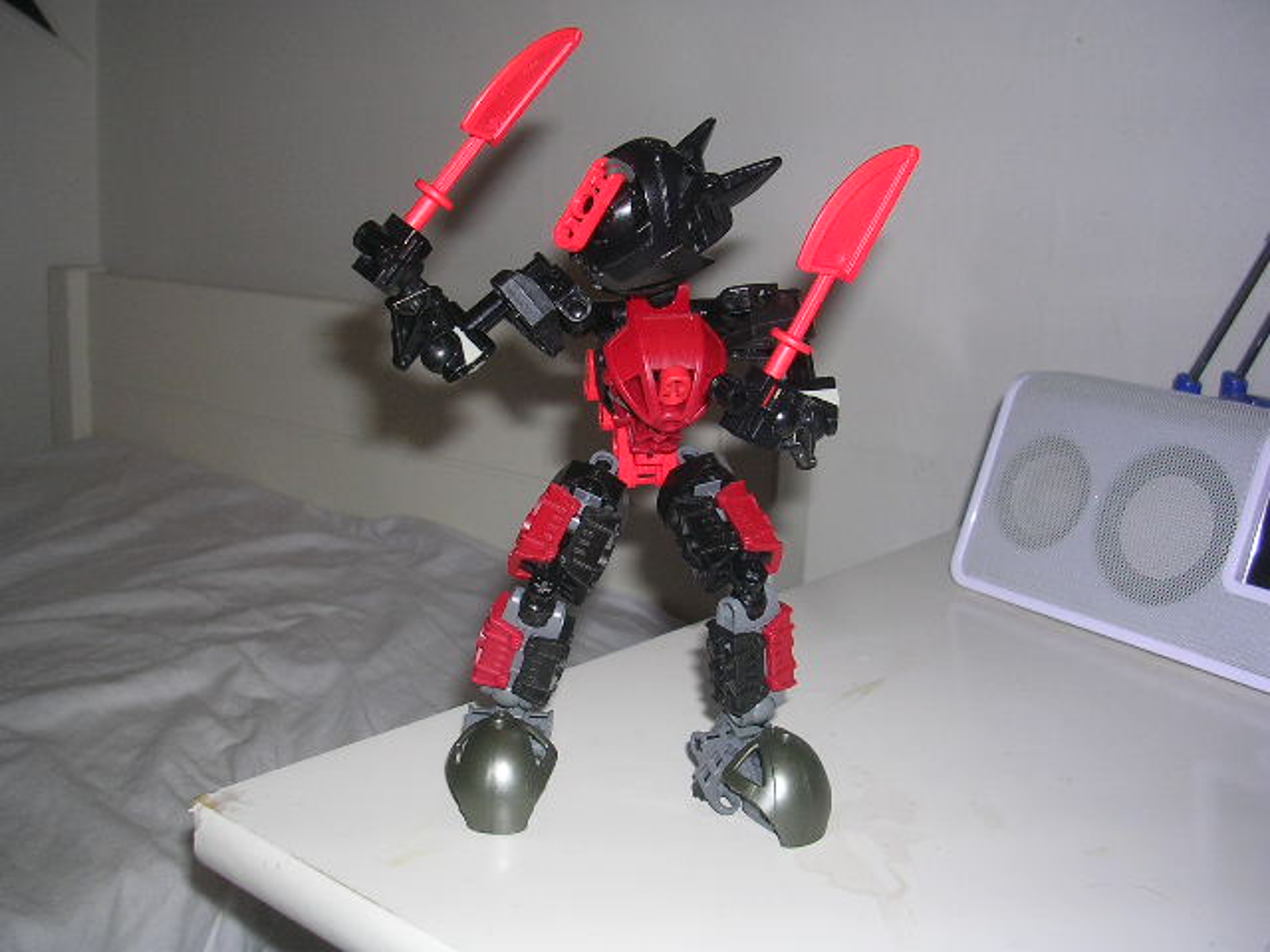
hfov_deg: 49.0
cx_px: 635
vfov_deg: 37.7
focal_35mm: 38
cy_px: 476
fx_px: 1394
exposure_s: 1/60.1
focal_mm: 5.8
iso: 50
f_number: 2.8
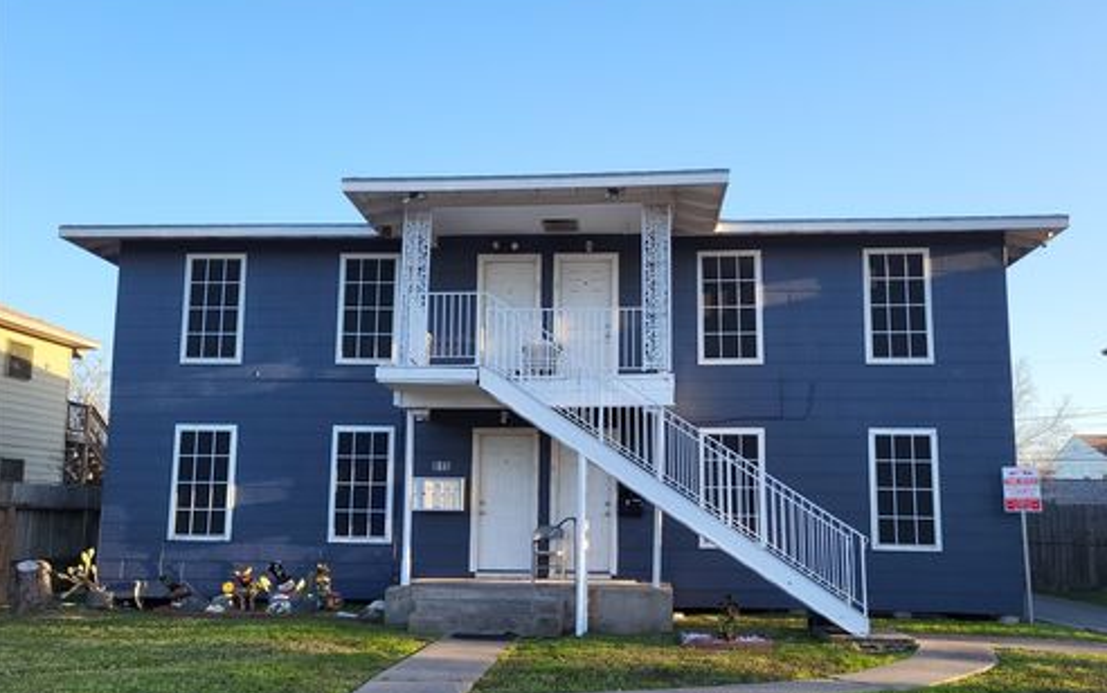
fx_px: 845
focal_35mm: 28
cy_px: 393
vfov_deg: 44.5
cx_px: 556
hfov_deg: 66.4
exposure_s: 1/574
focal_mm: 5.4
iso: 40
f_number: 1.8
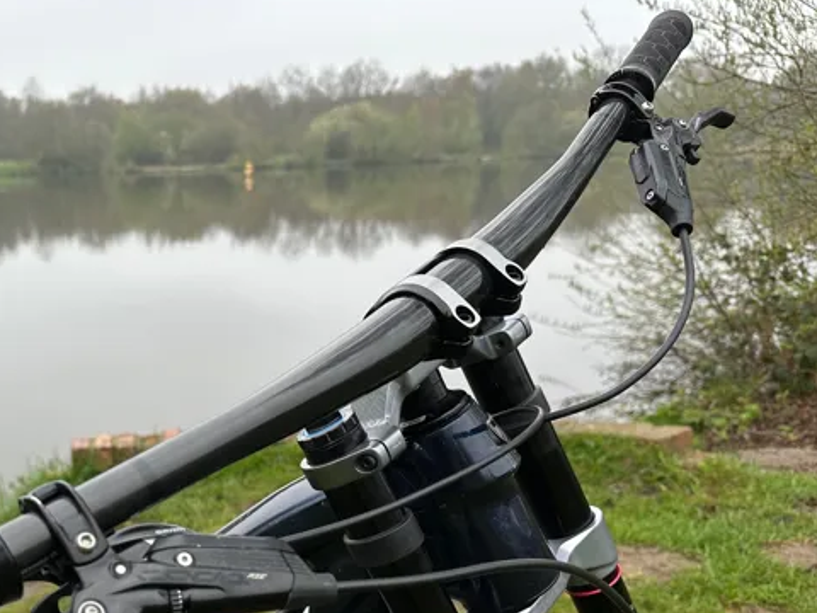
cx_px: 180
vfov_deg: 35.0
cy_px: 478
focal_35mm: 40
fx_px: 944
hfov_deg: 44.8
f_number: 1.78
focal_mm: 6.86
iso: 80
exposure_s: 1/567
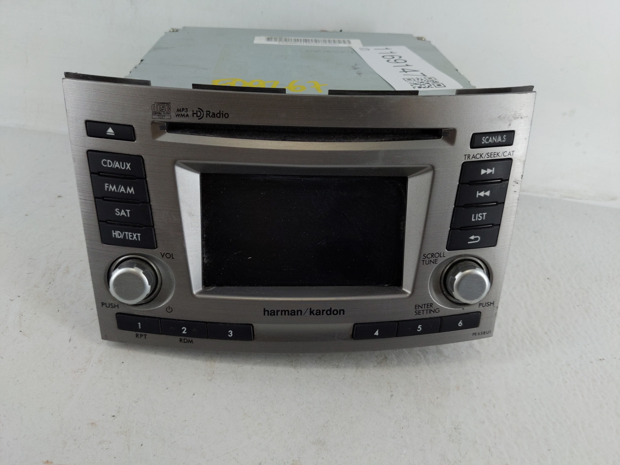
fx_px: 448
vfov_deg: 54.9
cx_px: 310
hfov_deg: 69.4
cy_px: 232
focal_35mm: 25
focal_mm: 4.38
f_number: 1.73
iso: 59
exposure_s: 1/123
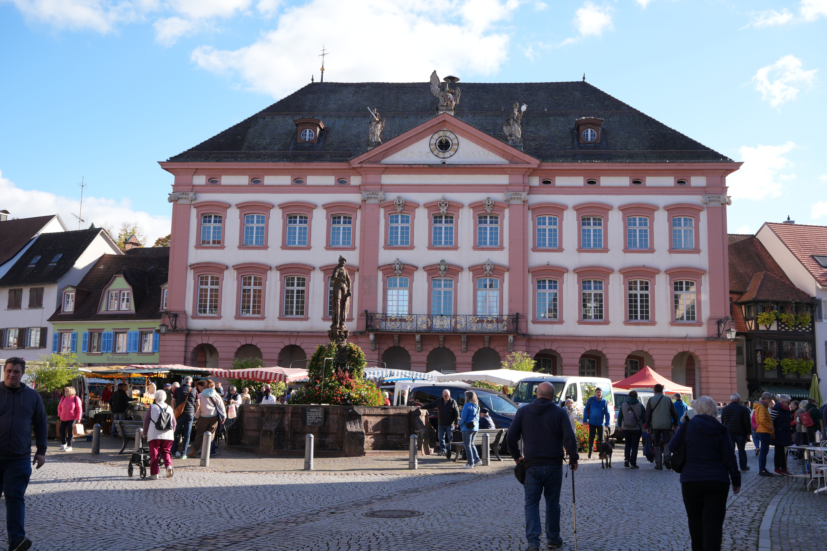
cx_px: 414
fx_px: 899
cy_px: 276
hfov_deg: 49.4
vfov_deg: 34.1
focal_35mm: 39
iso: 100
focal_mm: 26.1
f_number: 6.3
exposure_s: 1/200
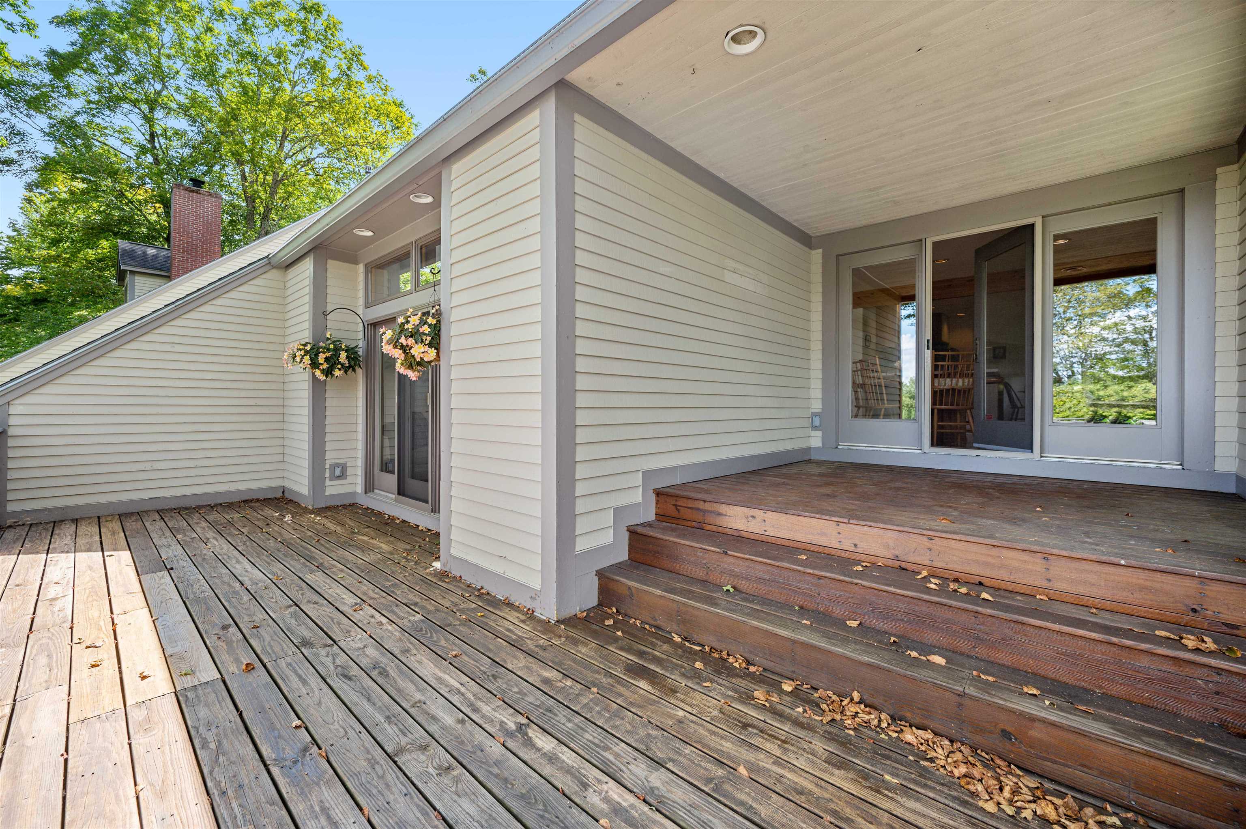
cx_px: 623
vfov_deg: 81.1
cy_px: 414
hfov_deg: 104.3
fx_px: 484
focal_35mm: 14
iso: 100
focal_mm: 14
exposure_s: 1/80
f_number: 5.6
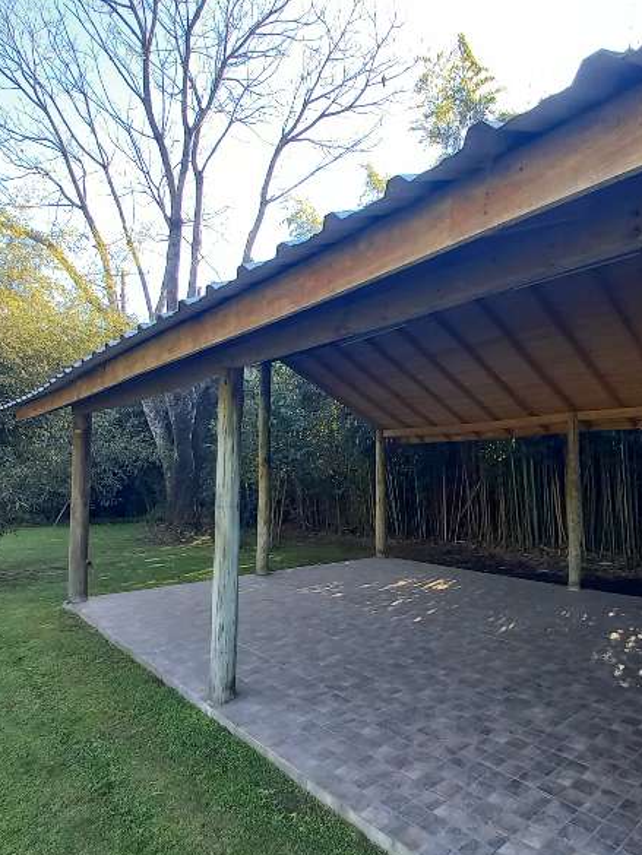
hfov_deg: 64.6
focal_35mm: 20
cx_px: 417
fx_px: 494
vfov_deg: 81.7
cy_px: 432
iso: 80
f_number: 2.2
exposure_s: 1/100
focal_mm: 1.42
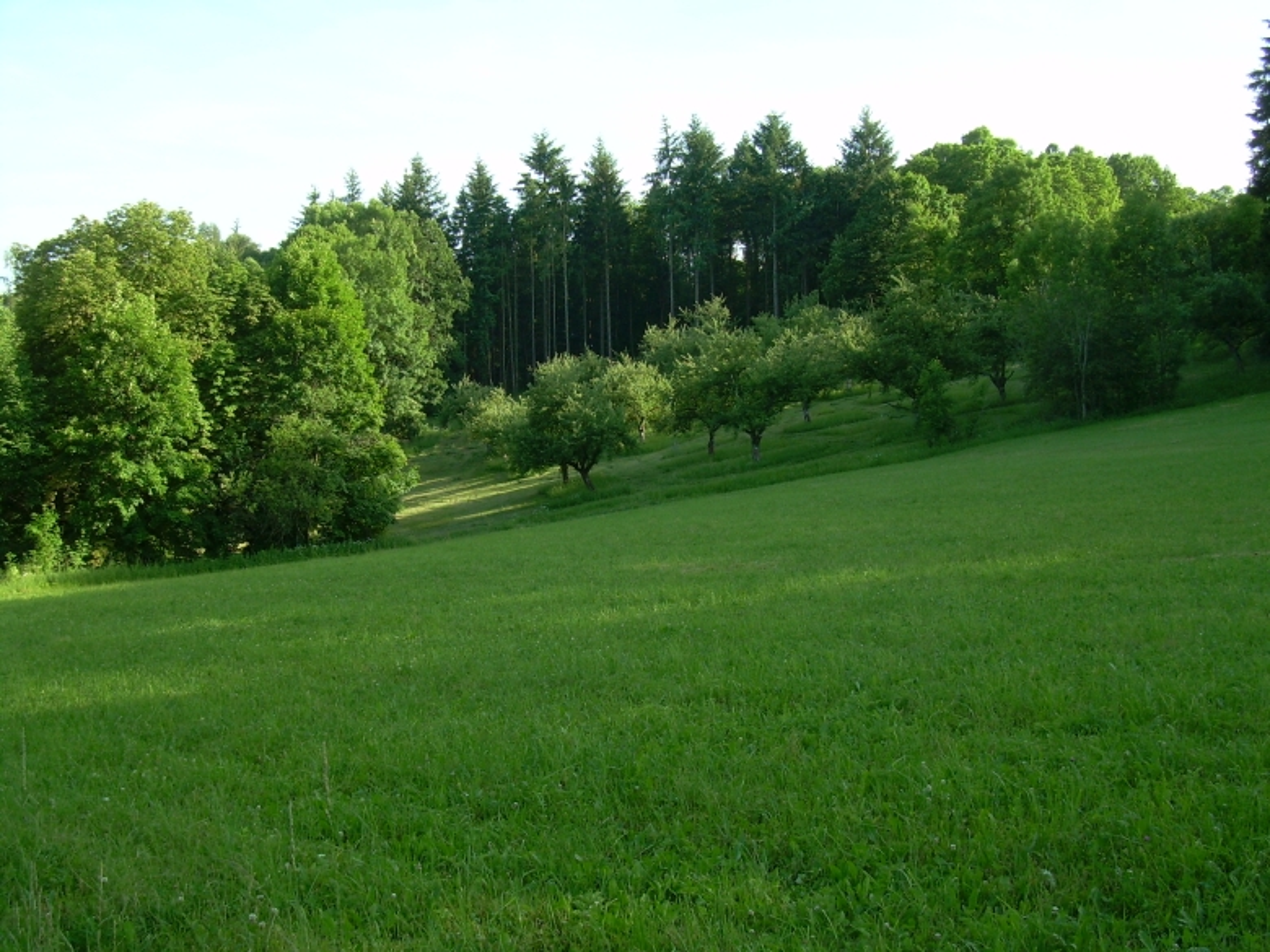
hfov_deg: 49.0
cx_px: 635
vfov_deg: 37.7
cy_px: 476
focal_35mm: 38
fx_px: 1394
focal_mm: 6.3
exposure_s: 1/105
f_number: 4.6
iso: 50
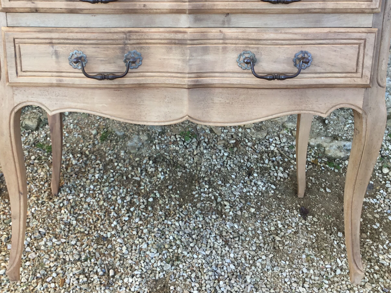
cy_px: 106
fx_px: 474
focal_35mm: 42
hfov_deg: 44.6
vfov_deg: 34.1
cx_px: 158
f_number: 2.4
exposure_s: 1/100
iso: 25
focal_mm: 3.3
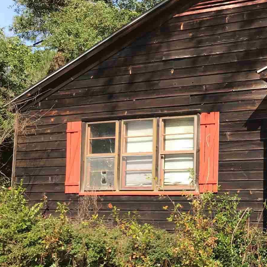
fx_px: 489
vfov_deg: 30.5
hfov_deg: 28.1
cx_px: 285
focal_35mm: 56
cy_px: 158
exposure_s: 1/939
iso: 20
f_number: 1.8
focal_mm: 3.99
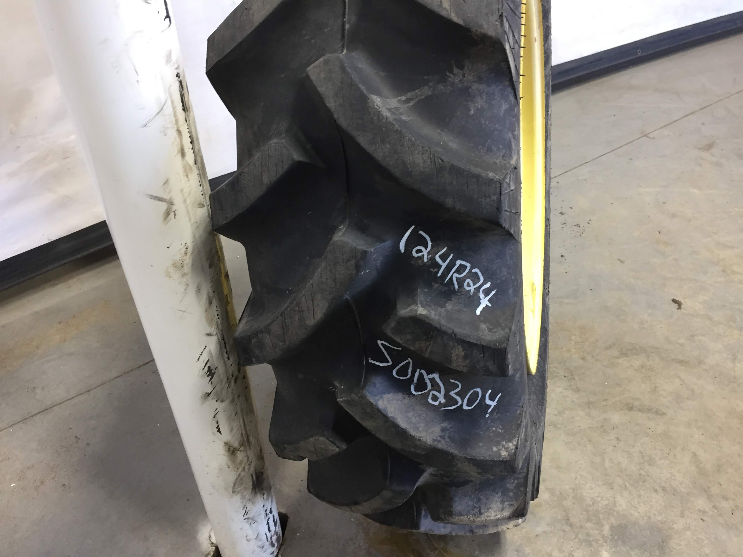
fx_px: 622
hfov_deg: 61.7
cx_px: 372
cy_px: 278
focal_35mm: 29
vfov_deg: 48.2
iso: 50
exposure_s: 1/30
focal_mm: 4.15
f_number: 2.2
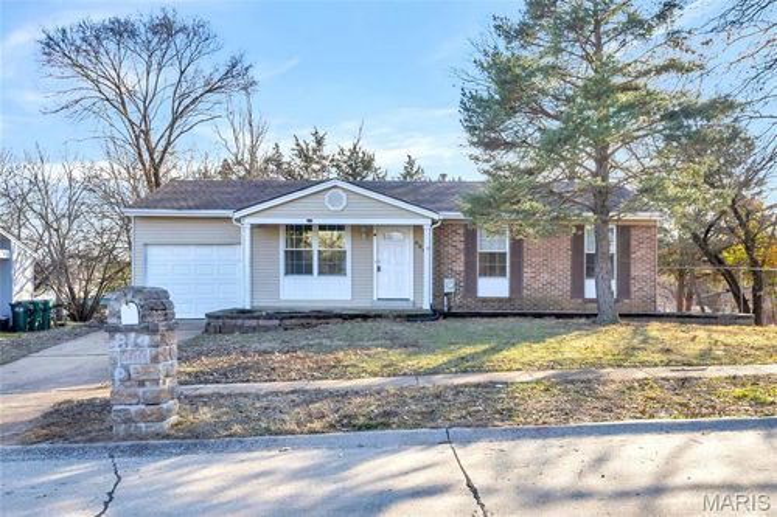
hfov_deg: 60.3
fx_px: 669
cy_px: 258
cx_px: 388
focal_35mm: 31
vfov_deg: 42.3
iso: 1600
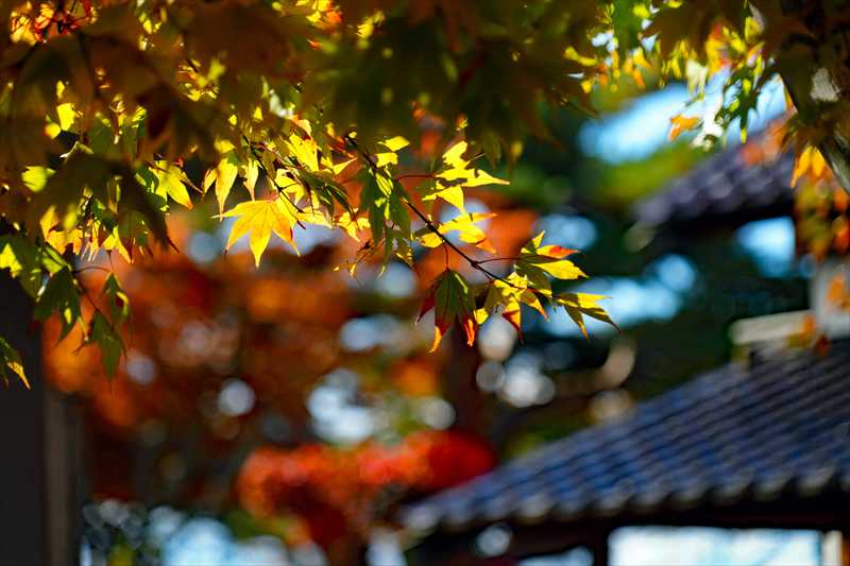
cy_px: 283
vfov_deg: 7.1
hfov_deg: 10.6
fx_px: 4579
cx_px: 425
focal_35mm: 194
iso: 160
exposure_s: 1/200
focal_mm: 194
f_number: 6.3
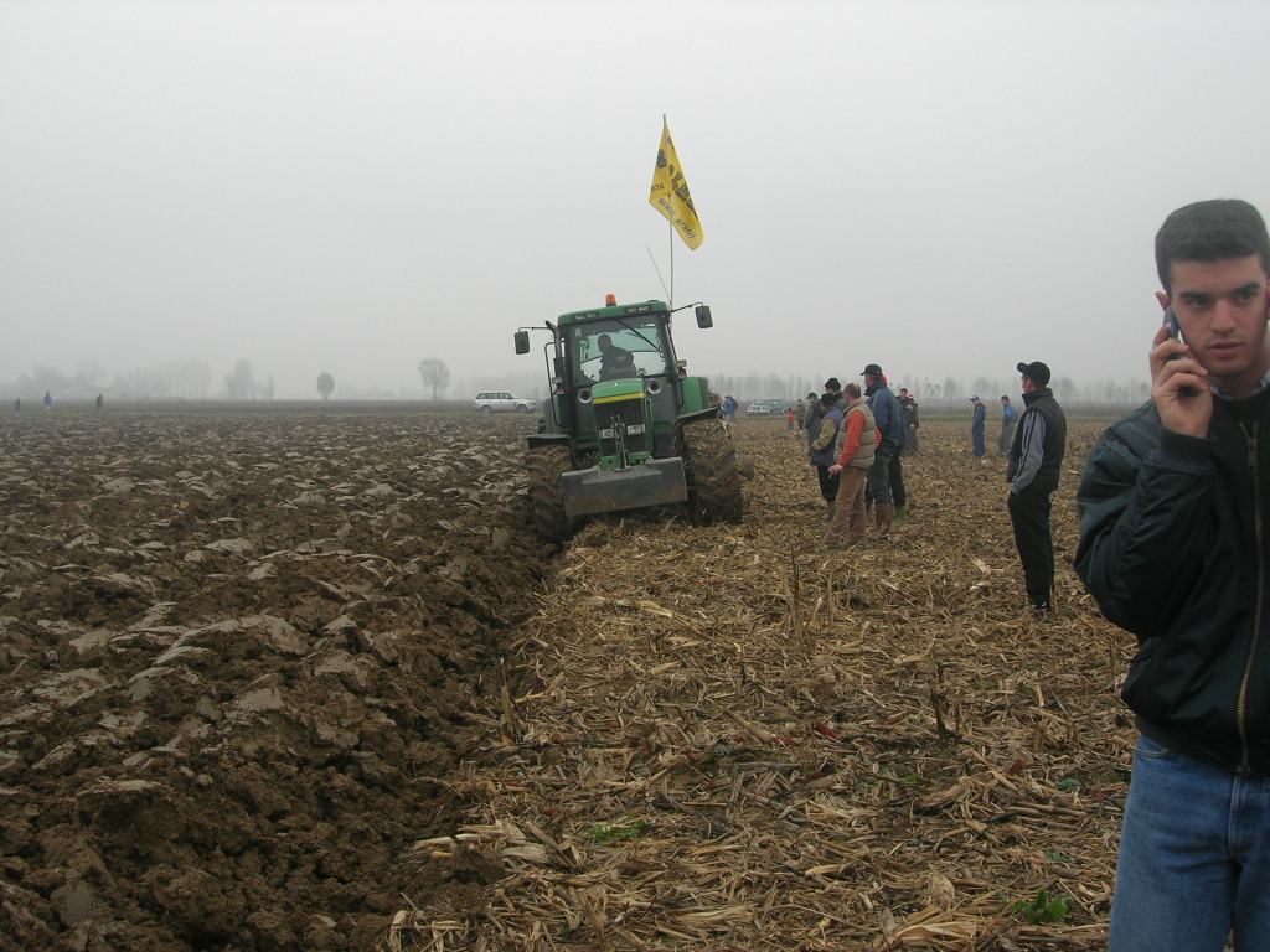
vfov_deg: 37.7
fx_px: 1394
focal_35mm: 38
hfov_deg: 49.0
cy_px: 476
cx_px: 635
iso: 64
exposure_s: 1/140
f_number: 4.8
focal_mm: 7.8
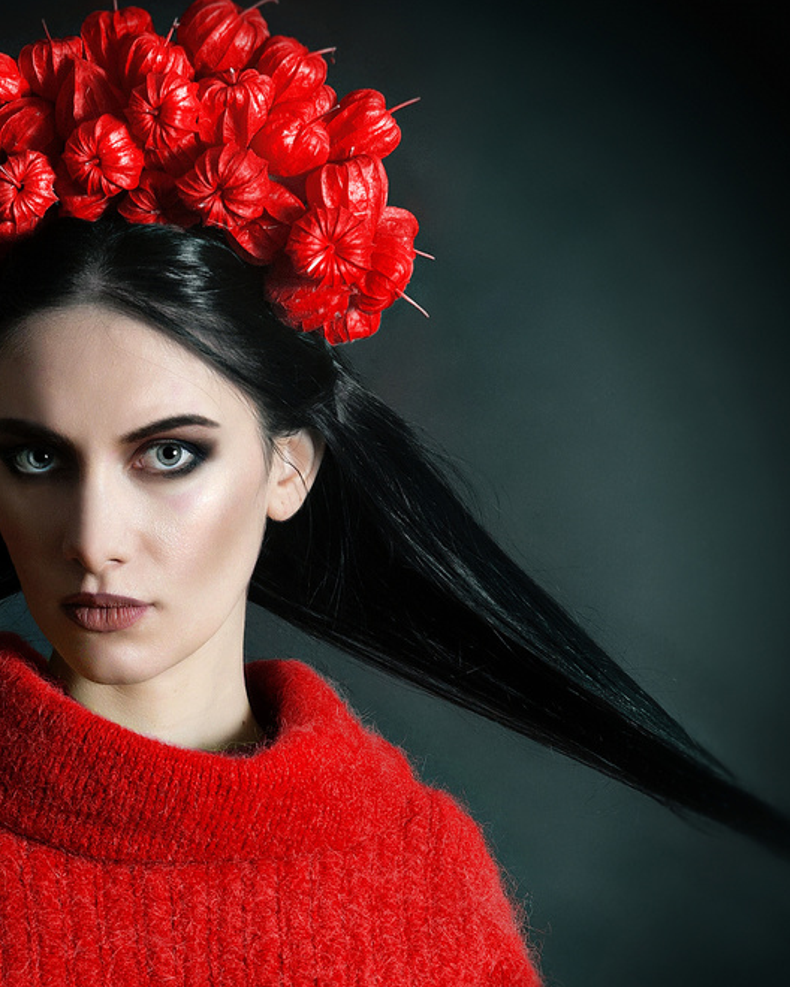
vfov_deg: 29.6
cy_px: 491
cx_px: 120
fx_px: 1870
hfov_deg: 23.4
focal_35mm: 64
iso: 320
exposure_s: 1/160
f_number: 8
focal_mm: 45
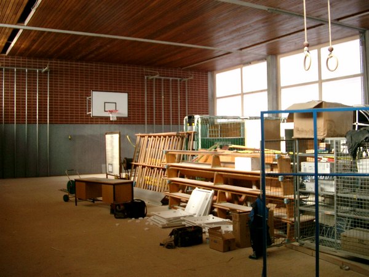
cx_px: 184
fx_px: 394
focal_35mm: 37
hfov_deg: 50.1
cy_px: 138
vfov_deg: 38.7
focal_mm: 7.6
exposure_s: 1/80
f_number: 2.6
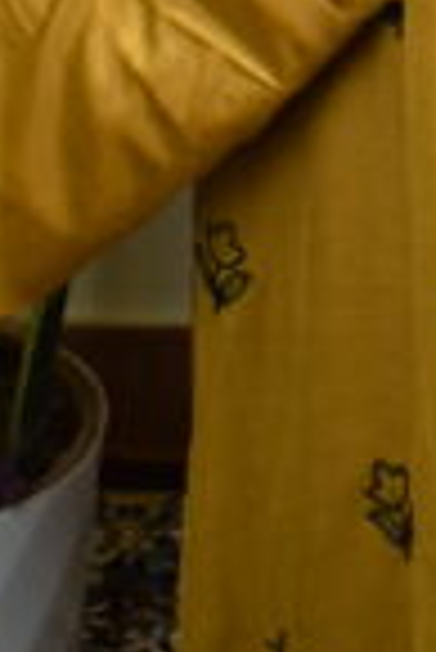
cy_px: -791
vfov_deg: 9.2
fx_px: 3715
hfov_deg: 6.6
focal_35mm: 205
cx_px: 769
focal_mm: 22
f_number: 3.8
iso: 200
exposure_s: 1/60
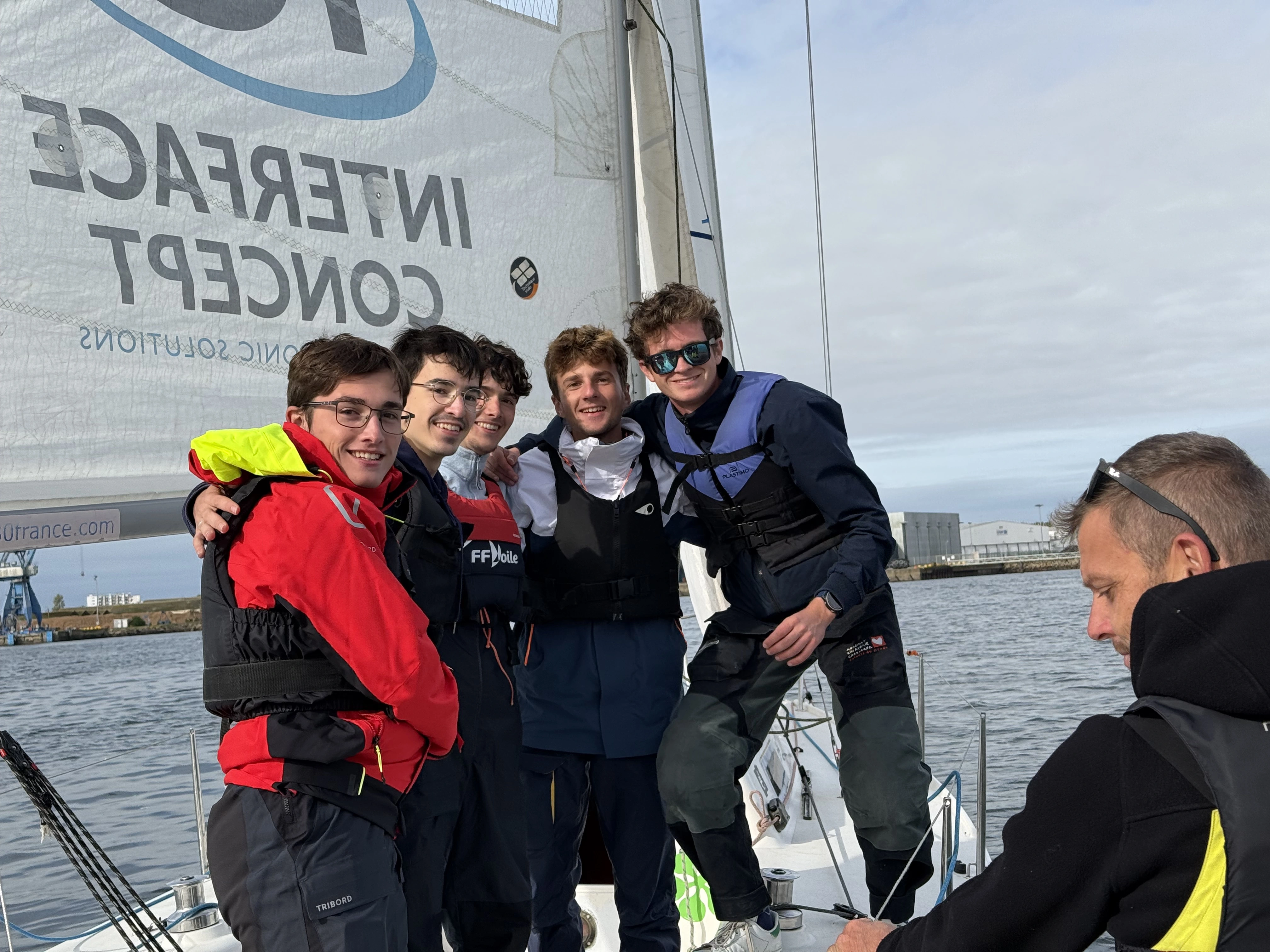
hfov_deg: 39.7
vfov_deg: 30.3
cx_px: 635
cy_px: 476
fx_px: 1761
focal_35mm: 48
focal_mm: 6.76
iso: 64
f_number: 1.78
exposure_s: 1/3534
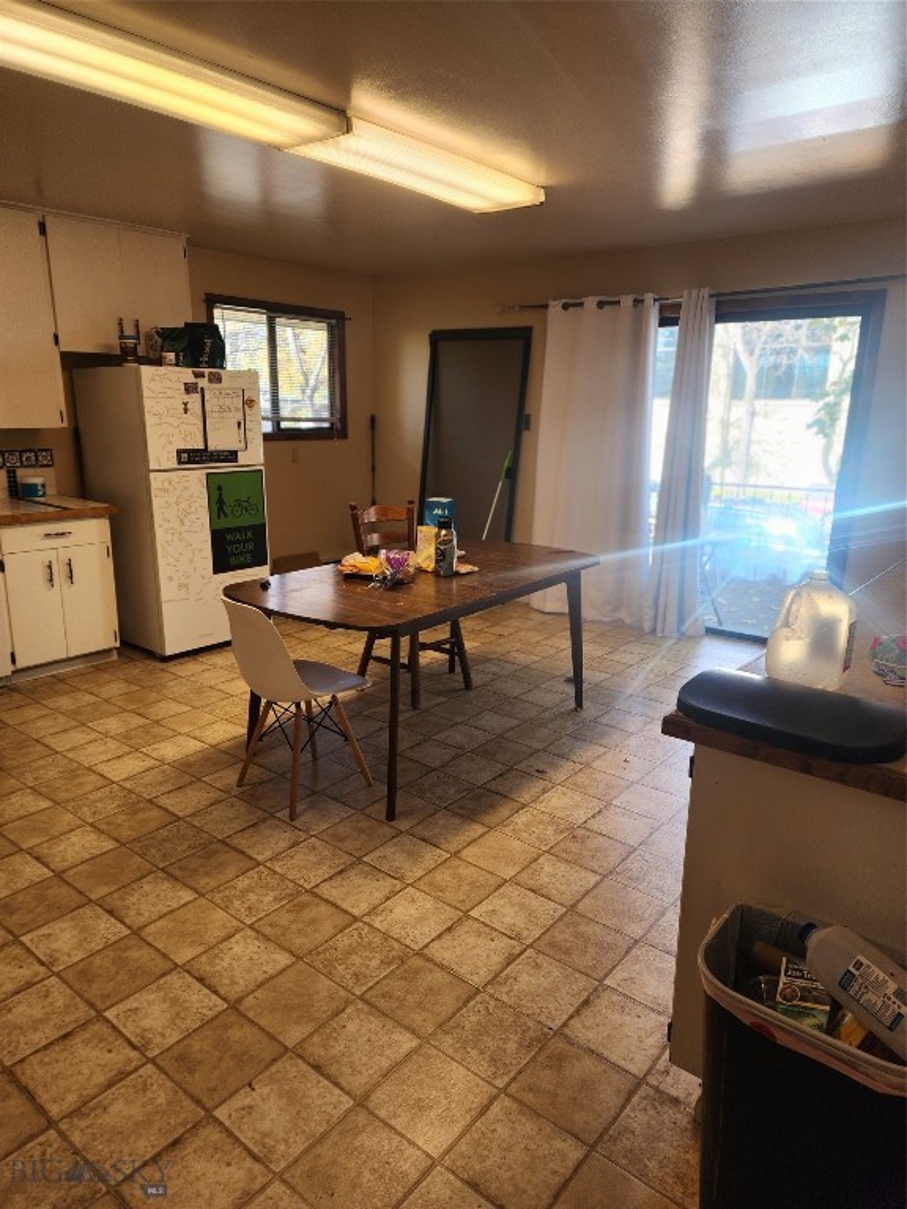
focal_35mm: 23
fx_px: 804
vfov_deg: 73.9
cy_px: 604
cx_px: 454
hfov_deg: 58.9
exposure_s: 1/120
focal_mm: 6.4
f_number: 1.8
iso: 80
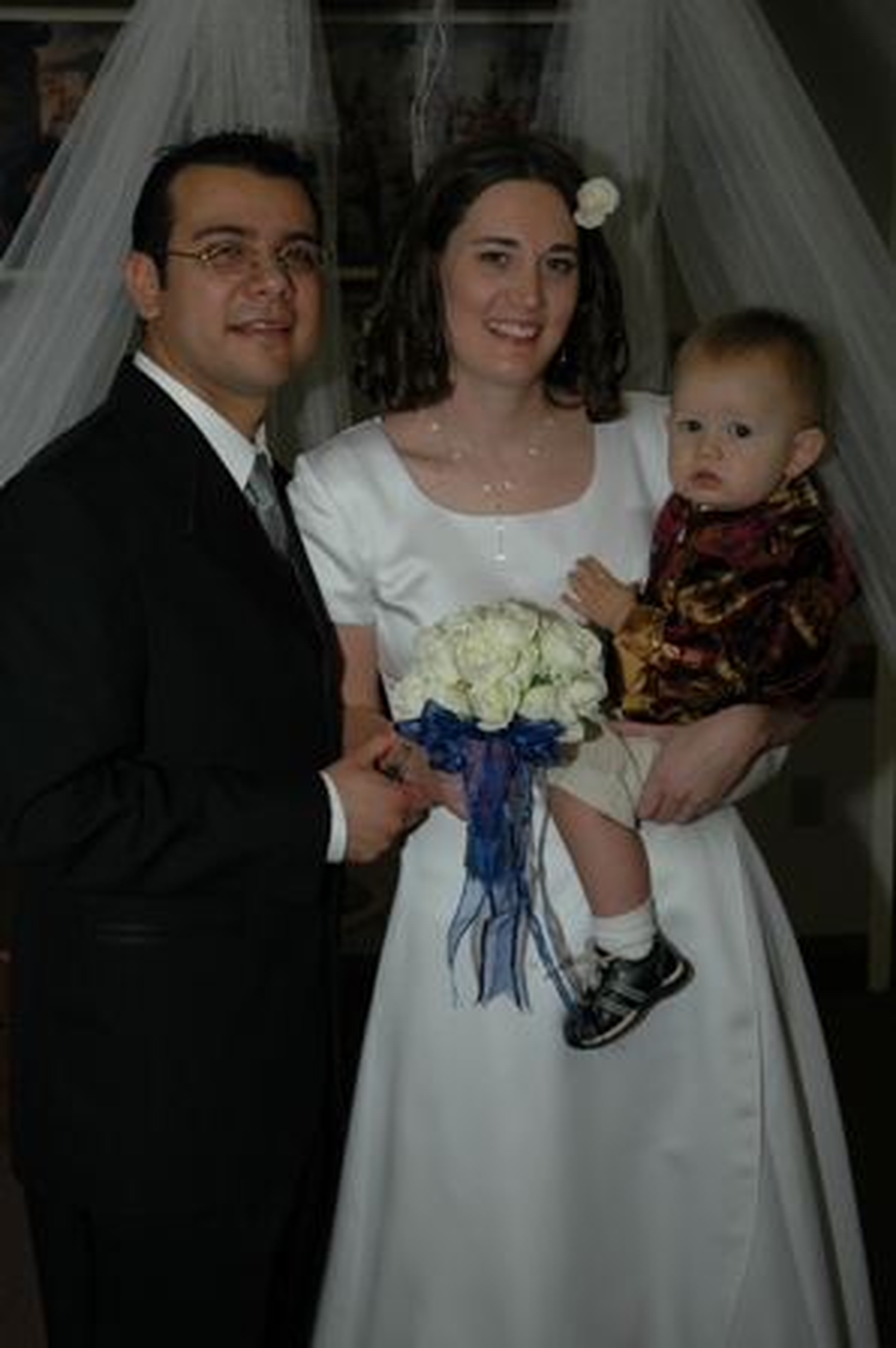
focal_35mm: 51
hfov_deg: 26.4
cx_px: 448
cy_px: 674
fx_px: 1907
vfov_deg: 38.9
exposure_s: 1/60
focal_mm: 34
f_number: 4.2
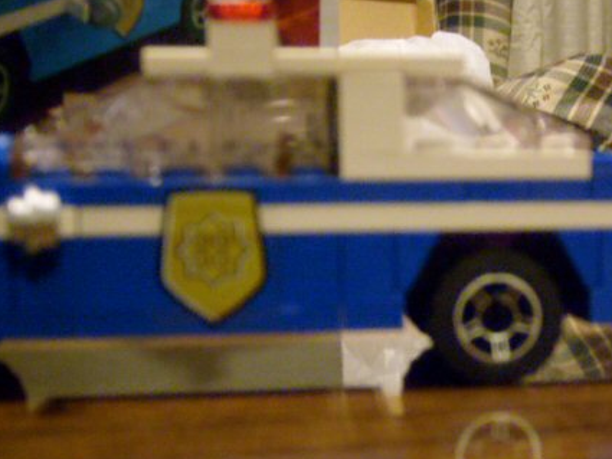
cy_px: 304
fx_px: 1026
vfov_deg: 25.1
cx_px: 498
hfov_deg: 32.2
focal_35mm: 58
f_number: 2.8
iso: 200
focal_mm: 5.8
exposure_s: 1/3
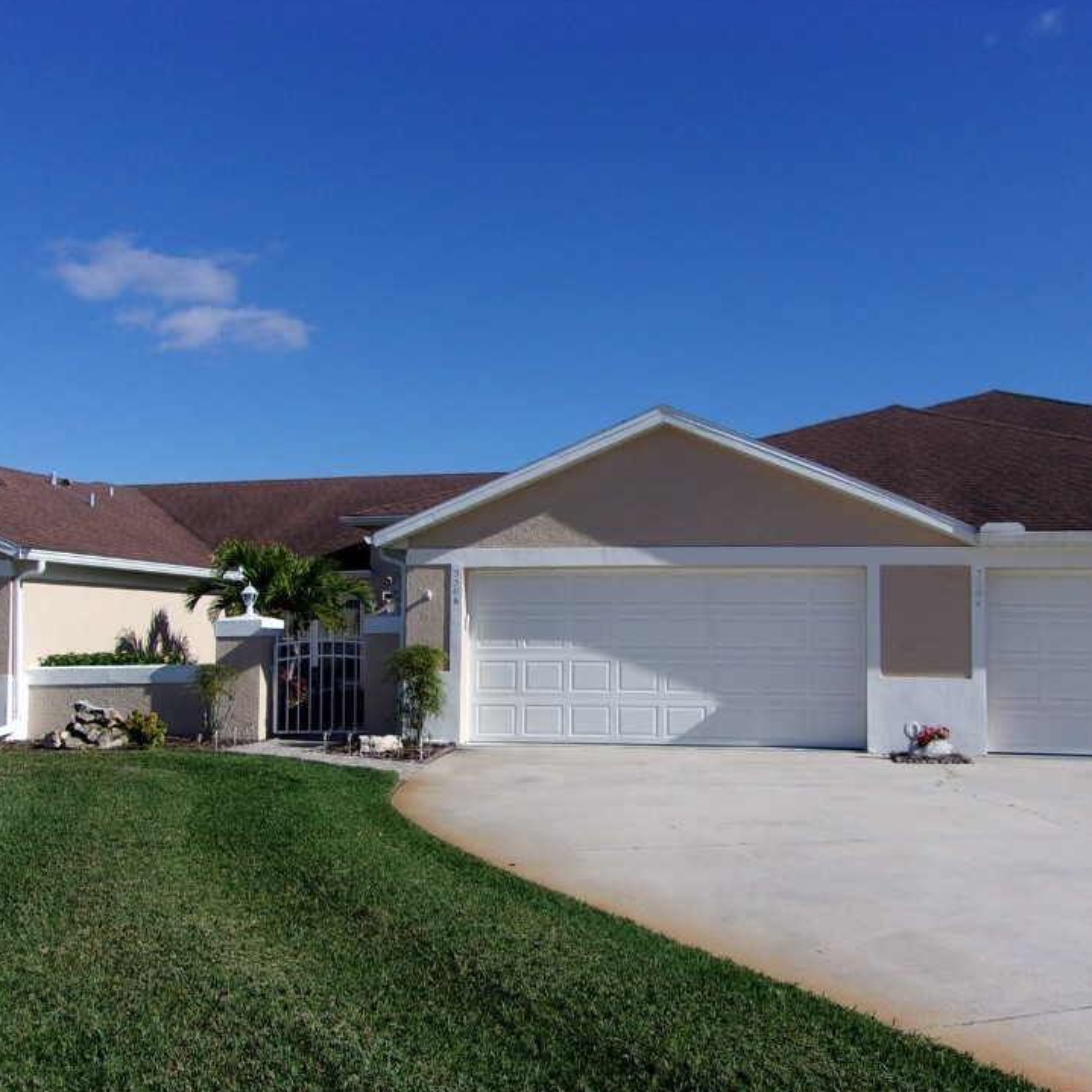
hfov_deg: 48.3
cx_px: 624
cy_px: 551
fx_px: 1213
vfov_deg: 48.4
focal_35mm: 34
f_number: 10.4
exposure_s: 1/150
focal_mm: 4.9
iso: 80
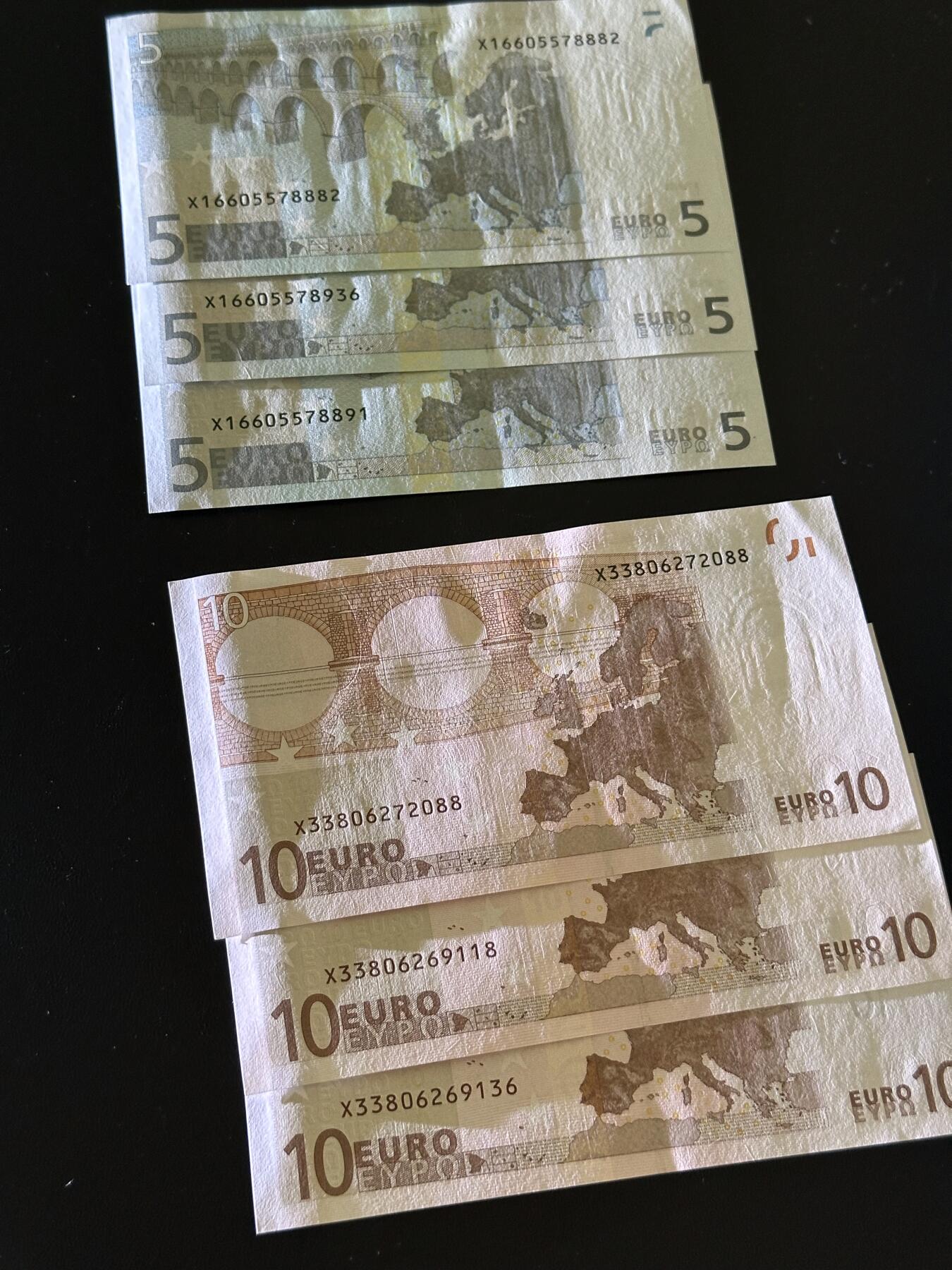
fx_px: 1760
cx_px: 476
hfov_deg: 30.3
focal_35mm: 48
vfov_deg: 39.7
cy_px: 635
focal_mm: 6.86
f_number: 1.78
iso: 250
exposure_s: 1/55
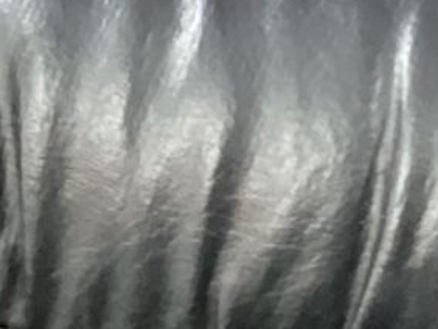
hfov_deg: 9.3
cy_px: 93
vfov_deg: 7.0
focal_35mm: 211
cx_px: 433
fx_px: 2672
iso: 400
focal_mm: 3.3
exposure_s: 1/30
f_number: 2.4
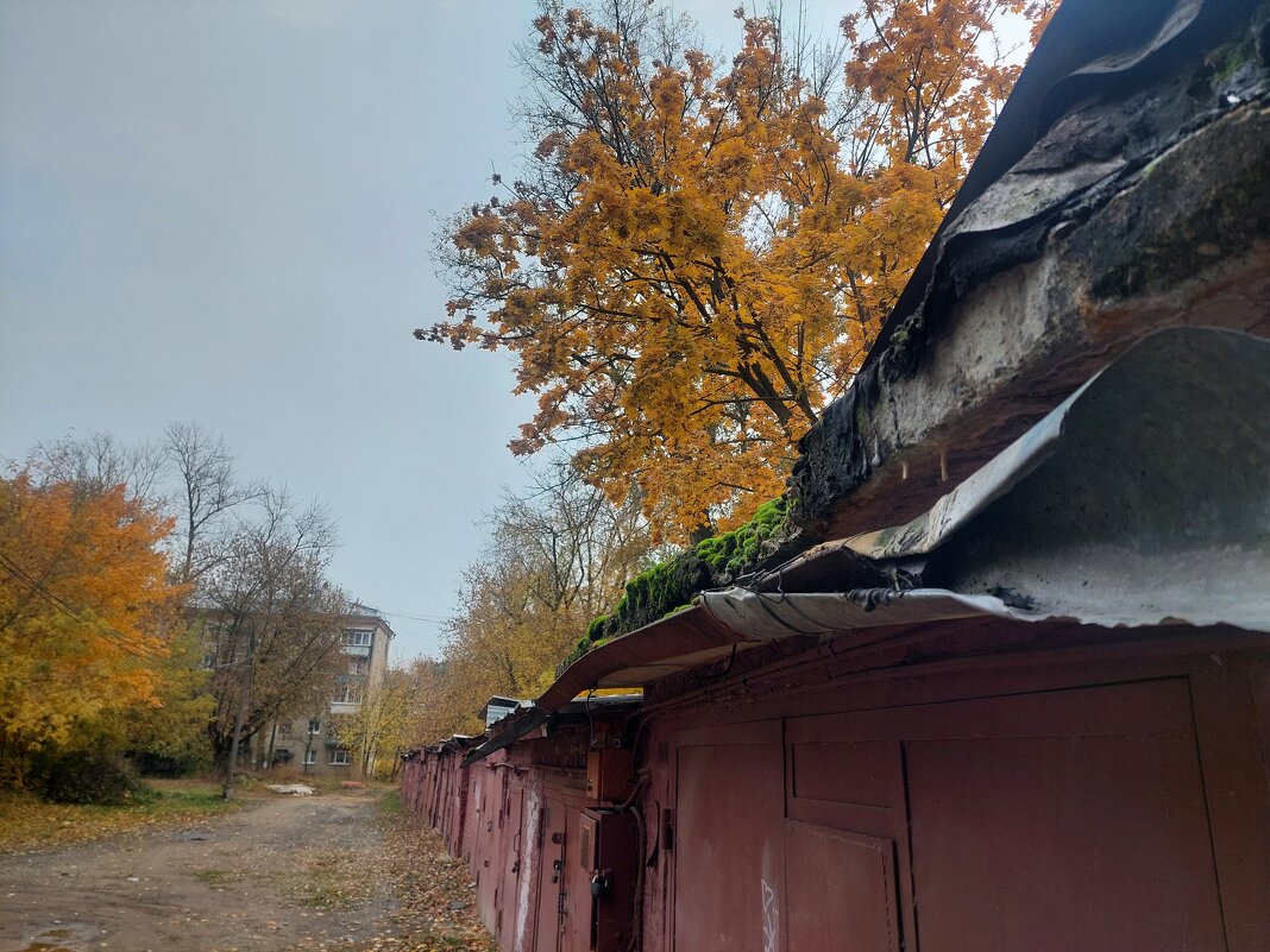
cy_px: 476
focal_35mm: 24
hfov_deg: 71.6
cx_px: 635
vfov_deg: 56.8
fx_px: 881
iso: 40
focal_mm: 5.23
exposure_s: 1/166
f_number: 1.8
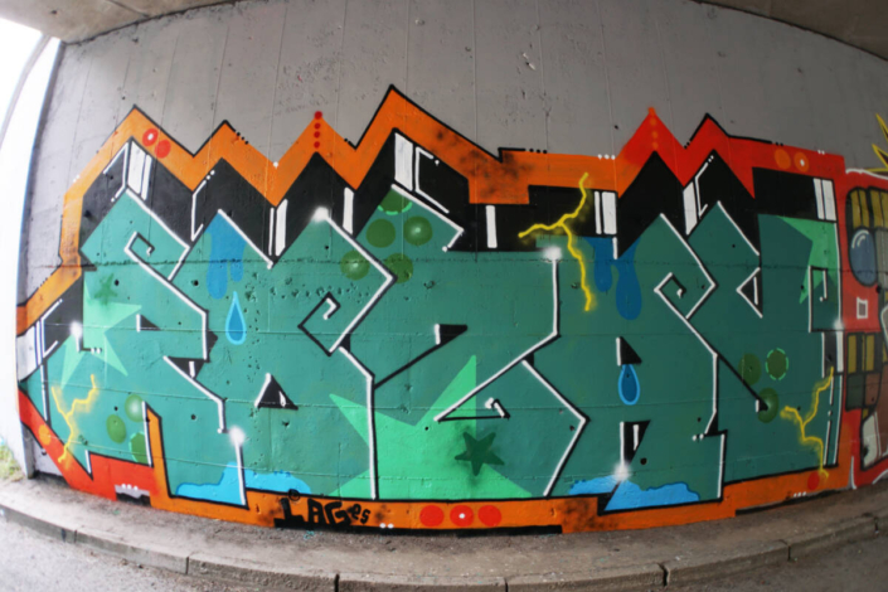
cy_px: 296
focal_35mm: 30
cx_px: 444
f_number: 3.5
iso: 100
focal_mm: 20
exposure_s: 1/50
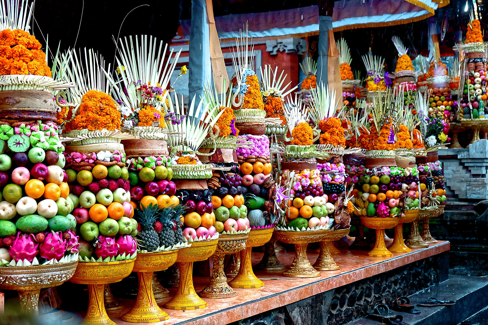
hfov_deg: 35.6
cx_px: 244
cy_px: 162
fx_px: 759
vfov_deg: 24.2
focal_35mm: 56
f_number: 3.6
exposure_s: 1/180
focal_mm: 37.4
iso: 2000
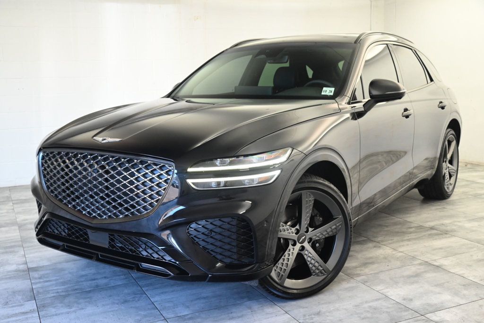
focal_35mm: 38
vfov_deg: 35.0
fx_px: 511
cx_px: 242
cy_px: 162
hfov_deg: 50.7
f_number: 9
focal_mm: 38
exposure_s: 1/60
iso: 3200
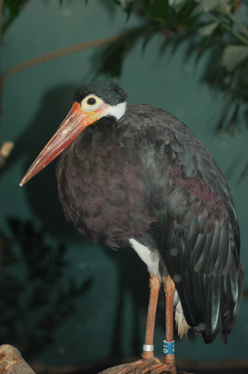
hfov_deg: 11.1
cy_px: 187
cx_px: 124
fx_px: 1273
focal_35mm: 123
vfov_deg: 16.7
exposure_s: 1/60
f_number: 4.2
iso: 400
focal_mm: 82
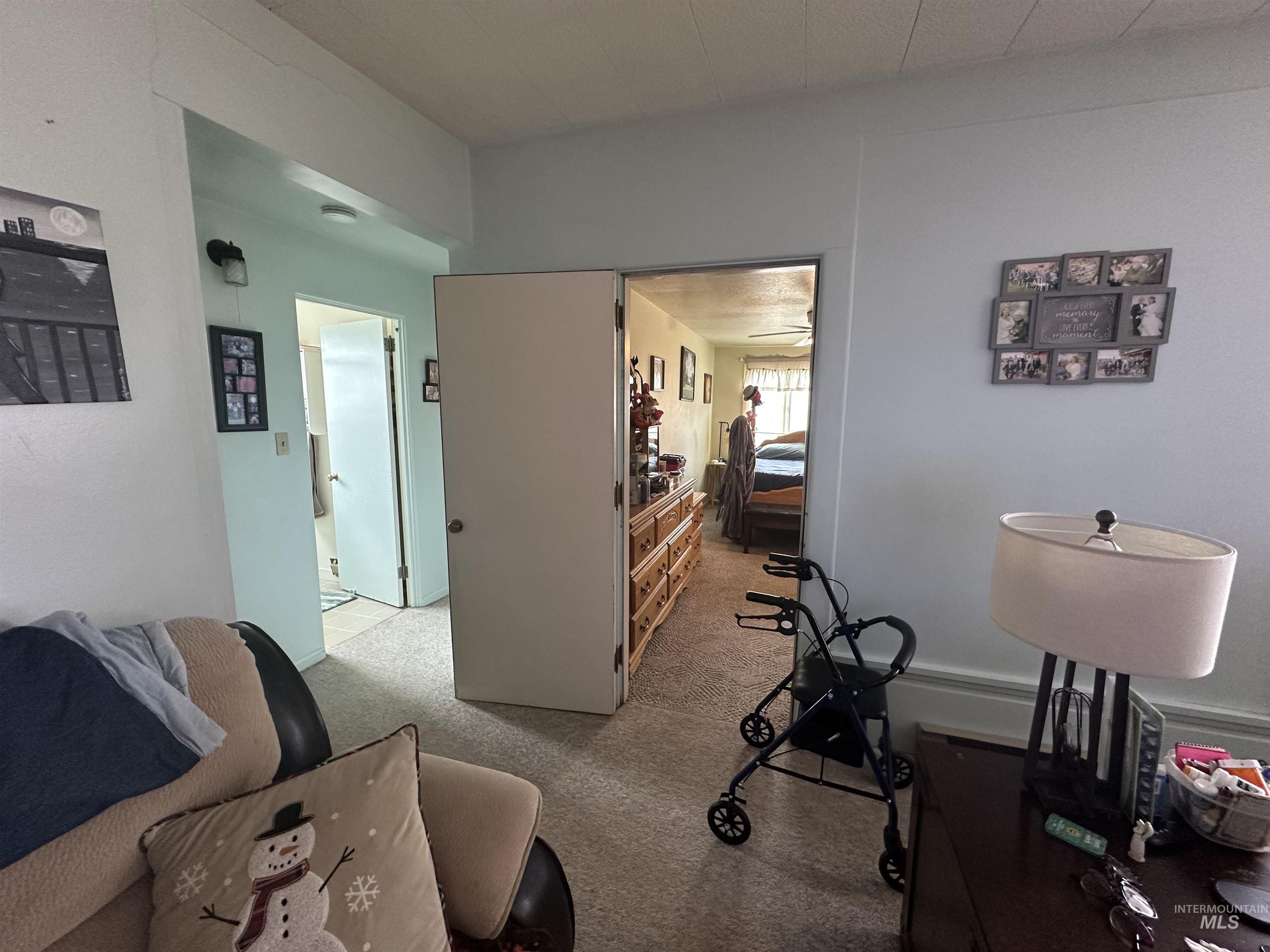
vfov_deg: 85.7
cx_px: 635
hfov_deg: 102.1
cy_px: 476
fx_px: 514
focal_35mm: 14
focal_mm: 2.22
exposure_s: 1/60
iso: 320
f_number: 2.2
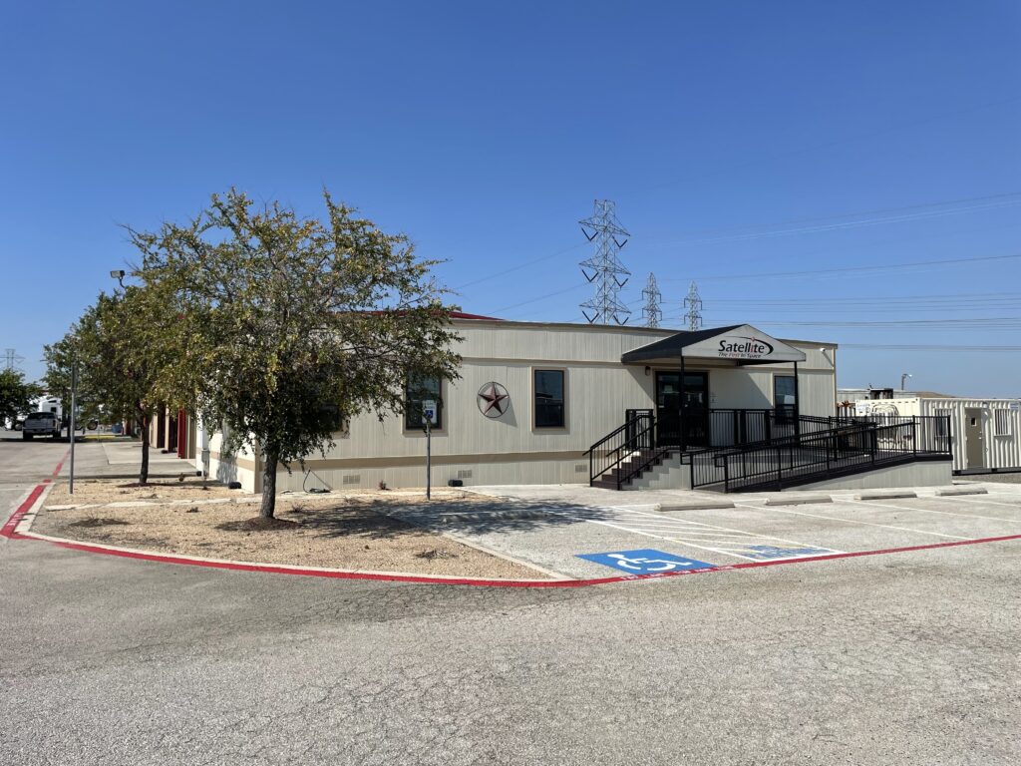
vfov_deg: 53.1
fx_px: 767
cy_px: 383
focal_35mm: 26
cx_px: 510
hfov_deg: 67.3
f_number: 1.6
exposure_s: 1/5556
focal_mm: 4.2
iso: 32
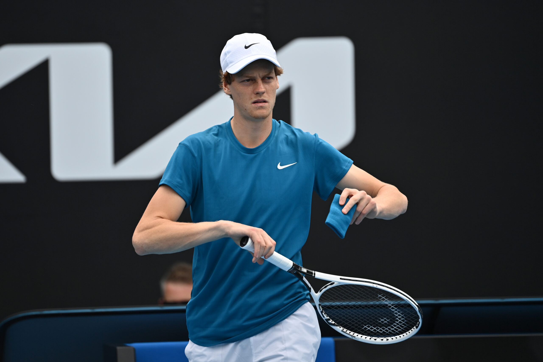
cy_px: 181
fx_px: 6033
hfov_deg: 5.2
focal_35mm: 400
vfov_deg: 3.4
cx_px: 272
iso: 250
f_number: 4
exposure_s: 1/2000
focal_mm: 400
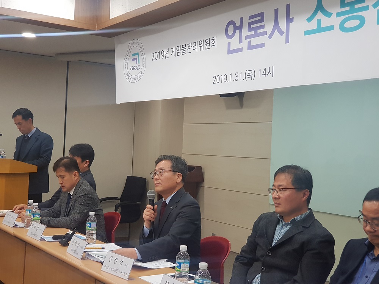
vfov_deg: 28.0
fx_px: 569
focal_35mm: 52
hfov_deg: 36.8
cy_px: 142
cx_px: 190
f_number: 2.4
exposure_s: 1/30
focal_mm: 6
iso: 100
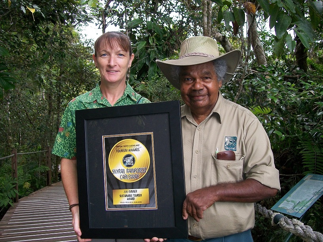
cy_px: 121
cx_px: 162
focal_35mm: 36
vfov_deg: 39.7
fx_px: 336
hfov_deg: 51.4
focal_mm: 6
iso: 80
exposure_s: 1/125
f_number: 2.7
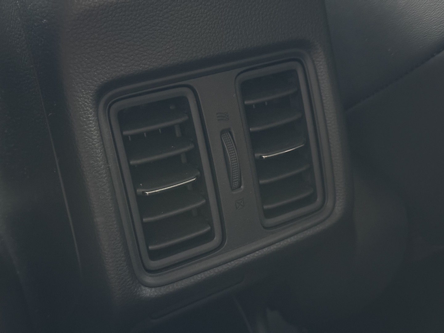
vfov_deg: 30.3
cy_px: 166
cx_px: 222
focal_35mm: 48
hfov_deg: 39.7
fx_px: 616
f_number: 1.78
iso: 800
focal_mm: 6.76
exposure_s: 1/19
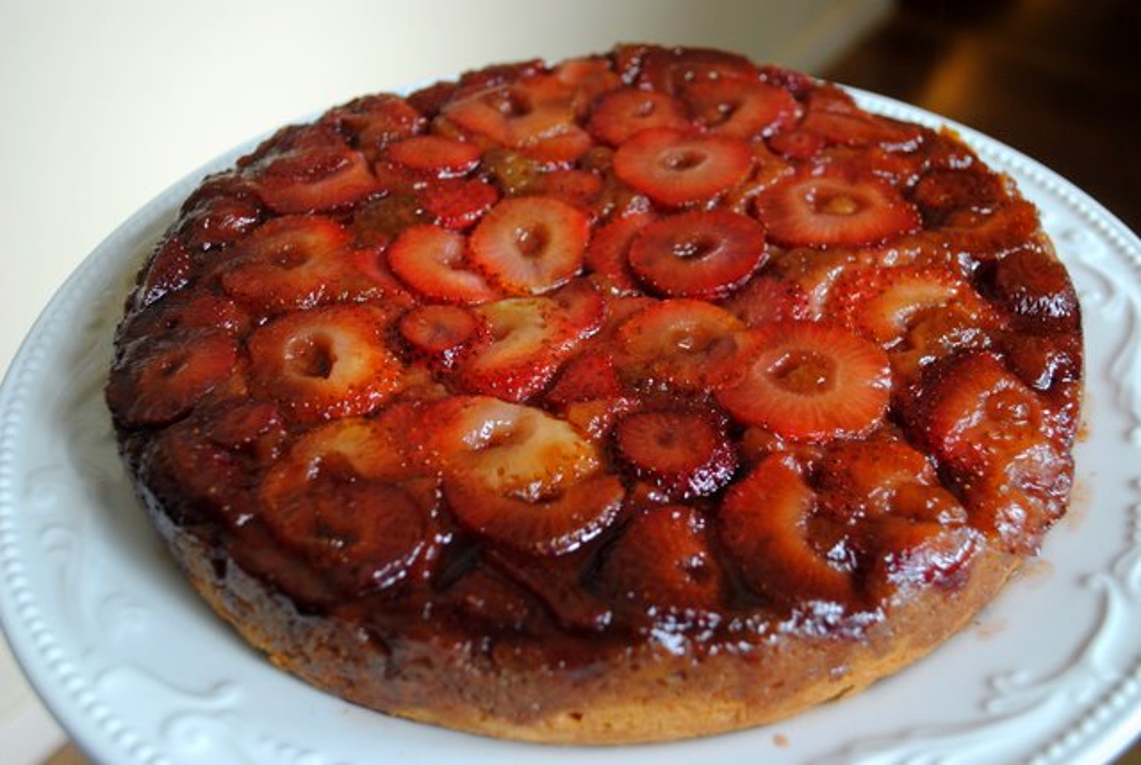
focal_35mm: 42
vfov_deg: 32.0
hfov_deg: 46.3
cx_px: 570
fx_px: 1333
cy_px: 382
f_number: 4.5
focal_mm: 28
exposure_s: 1/30
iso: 400
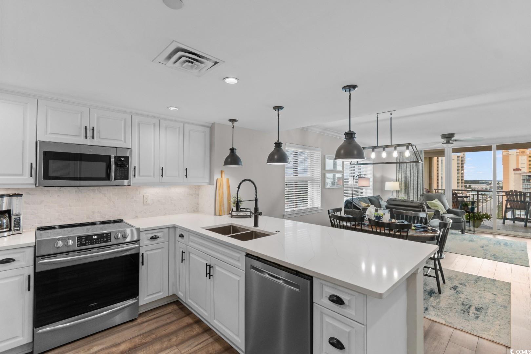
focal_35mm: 15
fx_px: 221
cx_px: 266
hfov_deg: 100.4
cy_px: 177
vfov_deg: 77.3
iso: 100
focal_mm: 10
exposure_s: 1/15
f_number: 4.5
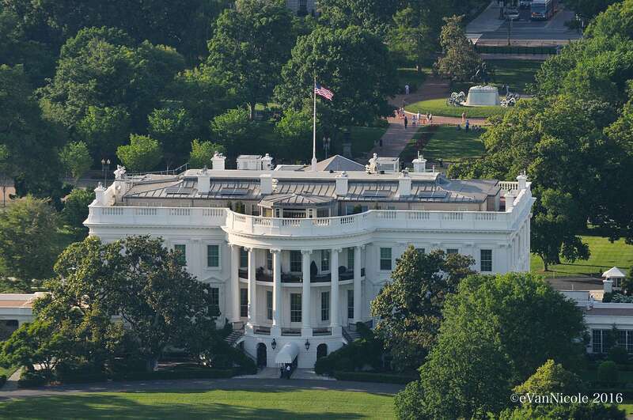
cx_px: 316
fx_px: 7111
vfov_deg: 3.4
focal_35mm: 405
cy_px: 210
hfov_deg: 5.1
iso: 250
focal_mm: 270
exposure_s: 1/320
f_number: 14
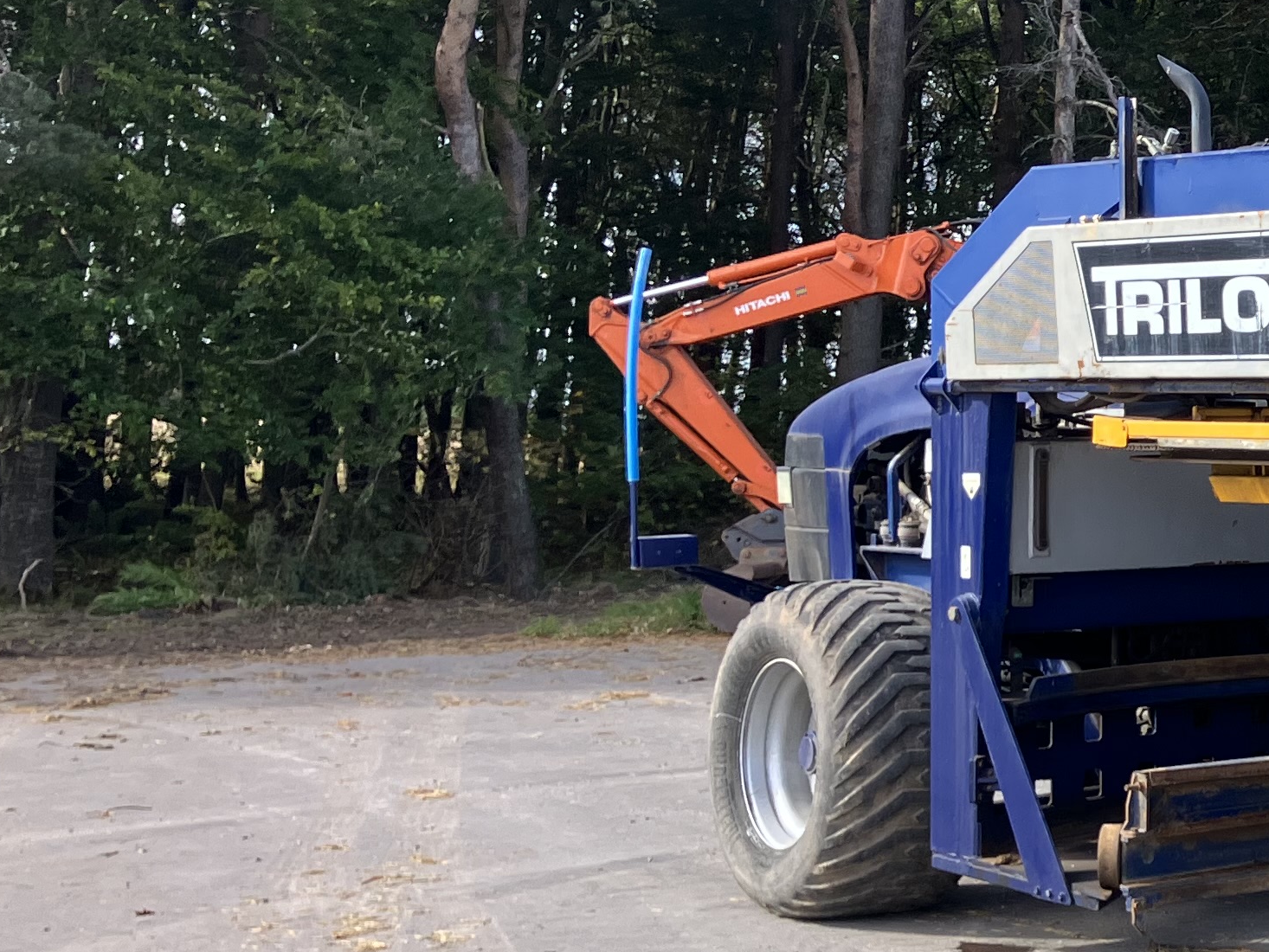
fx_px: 2823
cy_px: 440
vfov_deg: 19.1
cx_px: 1736
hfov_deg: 22.2
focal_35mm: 77
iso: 32
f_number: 1.8
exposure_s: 1/505
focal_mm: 3.99
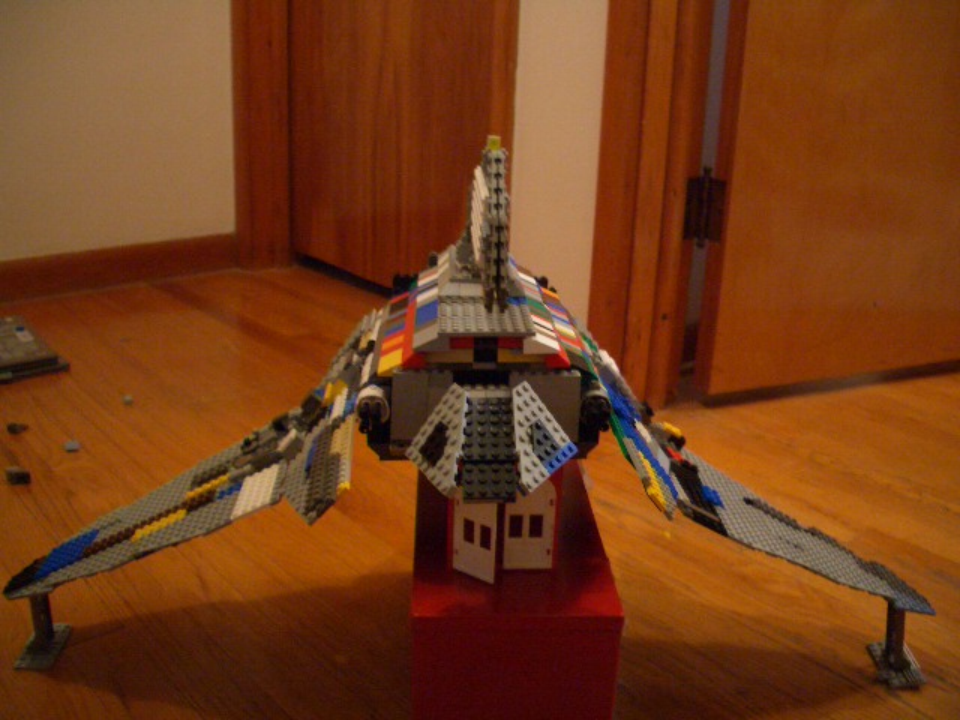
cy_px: 360
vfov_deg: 40.7
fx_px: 971
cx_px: 480
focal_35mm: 35
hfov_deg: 52.6
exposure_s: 1/8
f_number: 2.6
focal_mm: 5.8
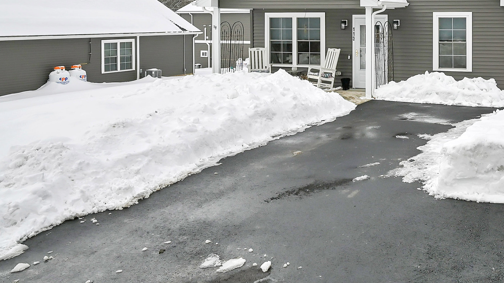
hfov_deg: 48.1
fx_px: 521
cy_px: 31
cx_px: 419
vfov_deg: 29.3
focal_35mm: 39
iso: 400
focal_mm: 16
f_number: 8
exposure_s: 1/1600
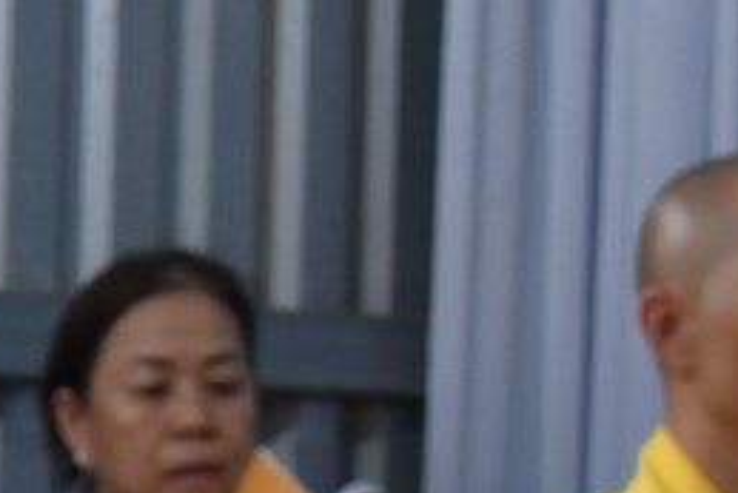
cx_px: -180
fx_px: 3651
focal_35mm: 178
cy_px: 844
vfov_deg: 7.5
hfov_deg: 11.3
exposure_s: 1/60
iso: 1400
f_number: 4
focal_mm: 24
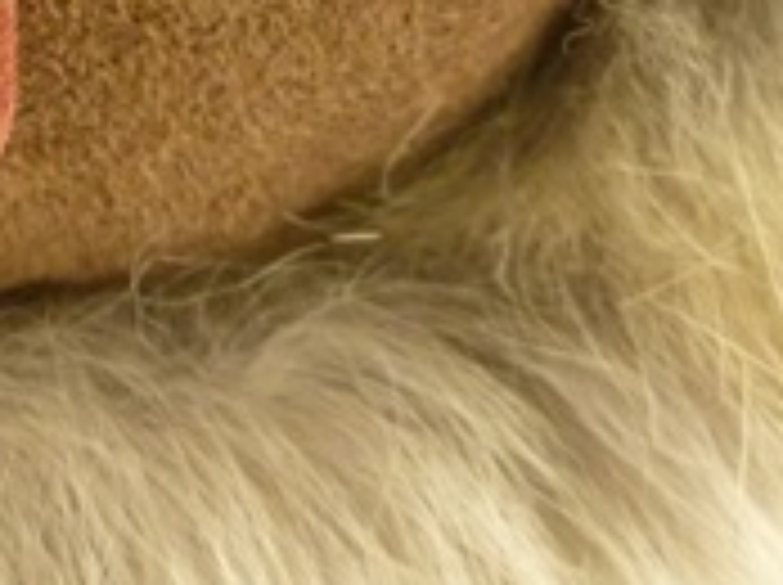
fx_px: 2914
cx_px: -148
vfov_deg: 10.8
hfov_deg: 14.8
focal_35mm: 129
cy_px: -418
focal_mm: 5
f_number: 3.3
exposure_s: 1/200
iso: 400
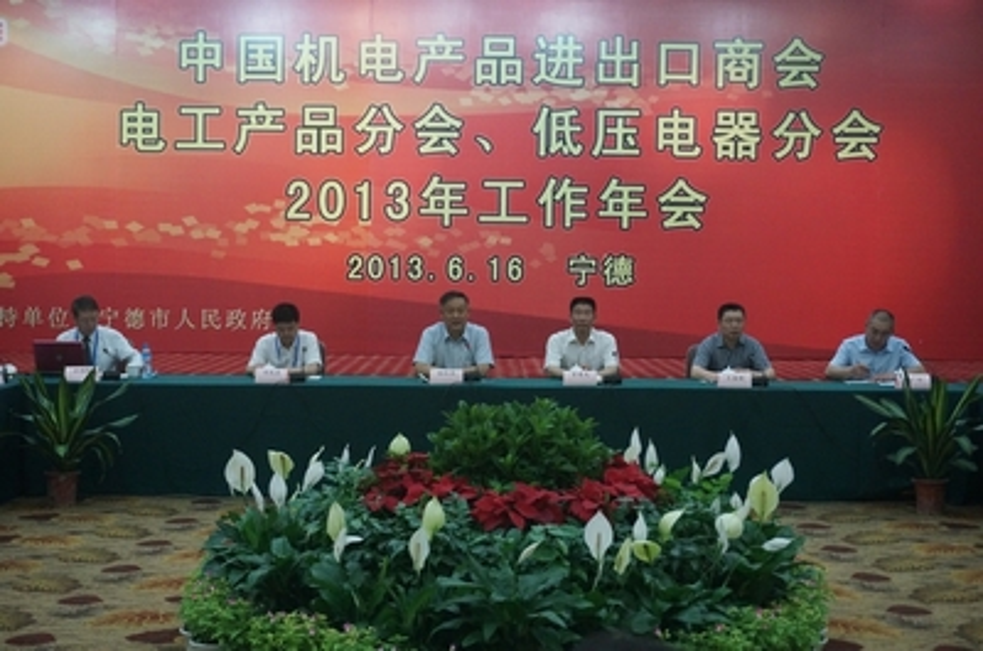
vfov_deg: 22.0
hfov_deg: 32.7
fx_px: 1676
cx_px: 492
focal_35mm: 62
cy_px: 326
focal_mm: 41
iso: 3200
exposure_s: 1/125
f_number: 5.6
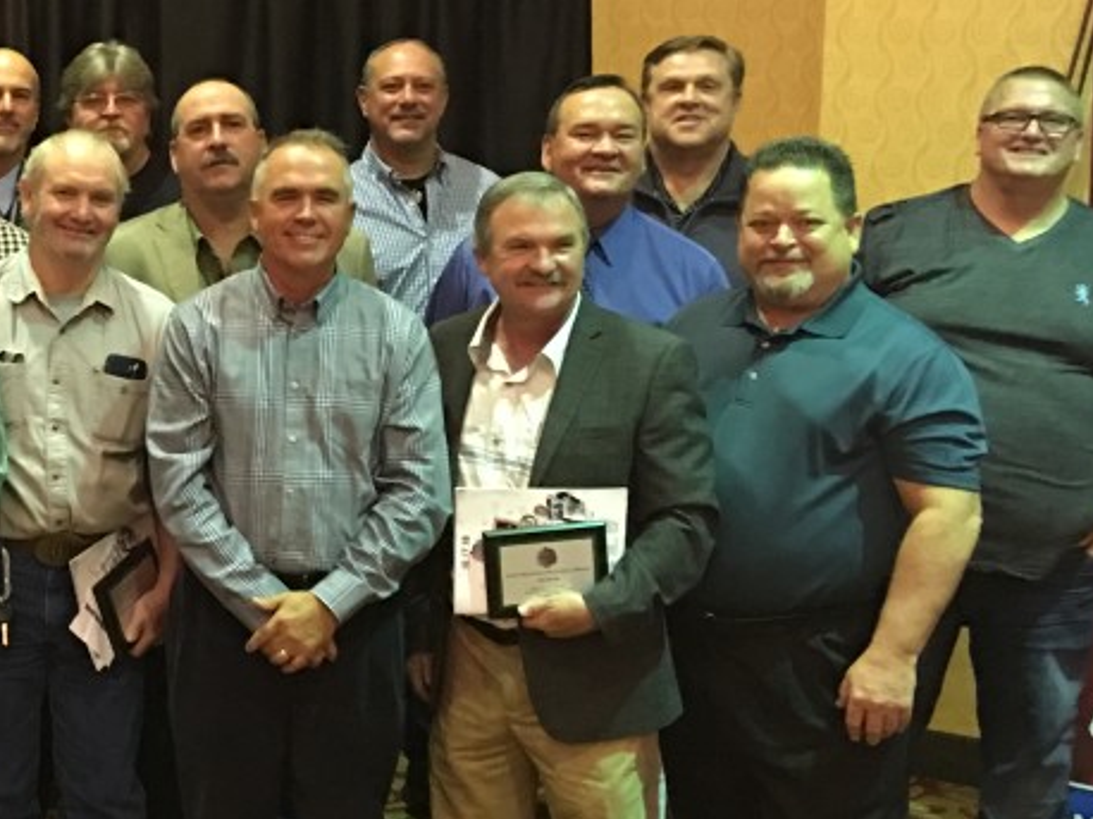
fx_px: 2398
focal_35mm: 76
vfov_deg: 19.4
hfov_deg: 23.8
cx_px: -162
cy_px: 346
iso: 80
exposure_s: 1/4
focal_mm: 4.15
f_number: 2.2
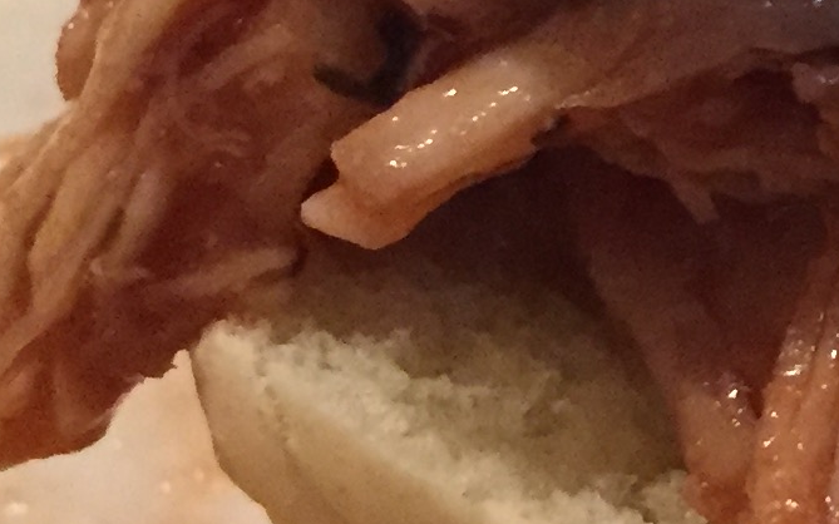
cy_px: -112
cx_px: 1534
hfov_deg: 12.6
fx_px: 3430
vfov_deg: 8.6
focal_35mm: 150
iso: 250
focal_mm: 4.15
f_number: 2.2
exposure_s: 1/30
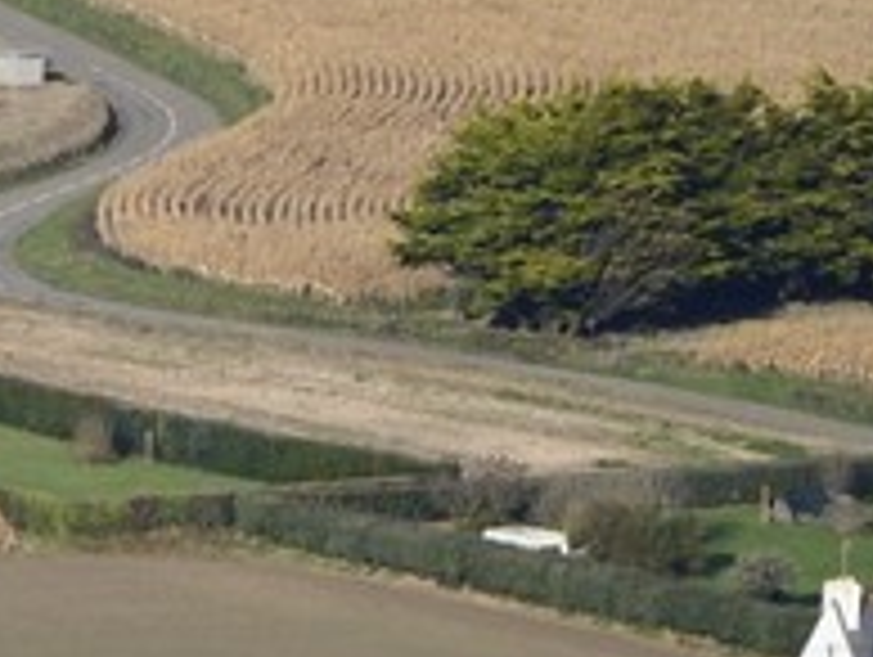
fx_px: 39947
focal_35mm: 1582
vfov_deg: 0.9
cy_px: 2340
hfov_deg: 1.2
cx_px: -2498
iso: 400
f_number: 7.1
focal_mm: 200
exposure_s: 1/1250
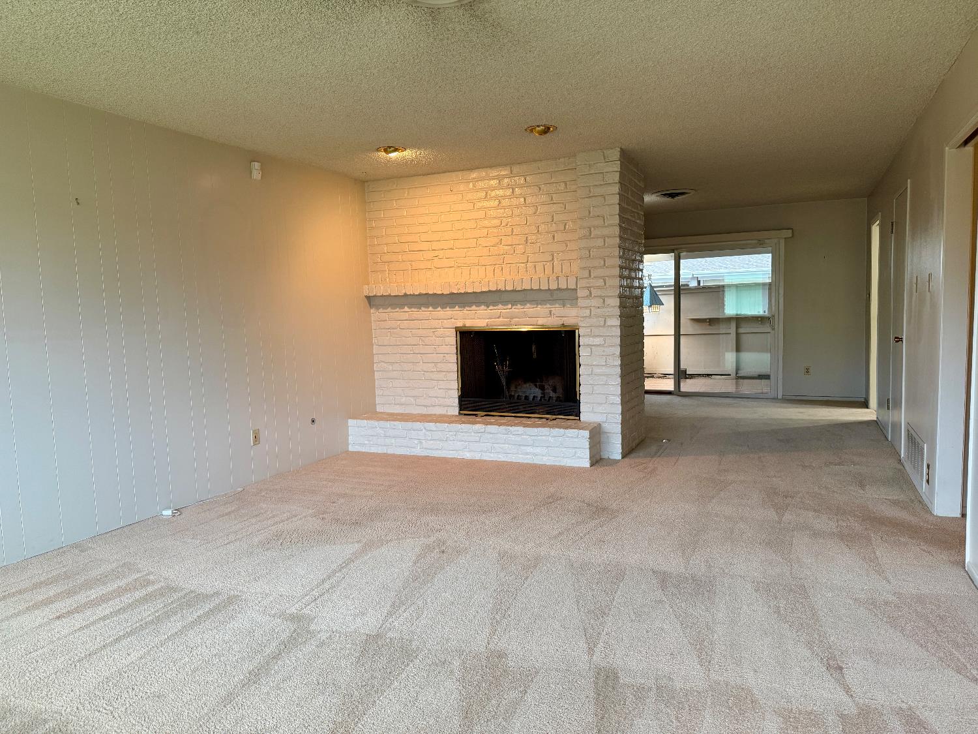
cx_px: 489
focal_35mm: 24
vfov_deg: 56.8
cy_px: 367
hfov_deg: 71.6
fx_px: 678
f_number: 1.78
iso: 250
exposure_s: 1/60
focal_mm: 6.76
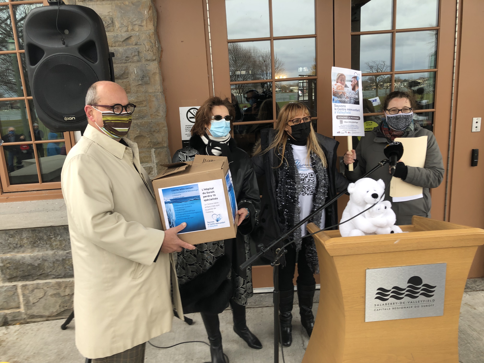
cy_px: 182
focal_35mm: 28
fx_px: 391
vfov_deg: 49.7
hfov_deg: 63.4
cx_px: 242
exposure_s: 1/150
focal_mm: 3.99
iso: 20
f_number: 1.8
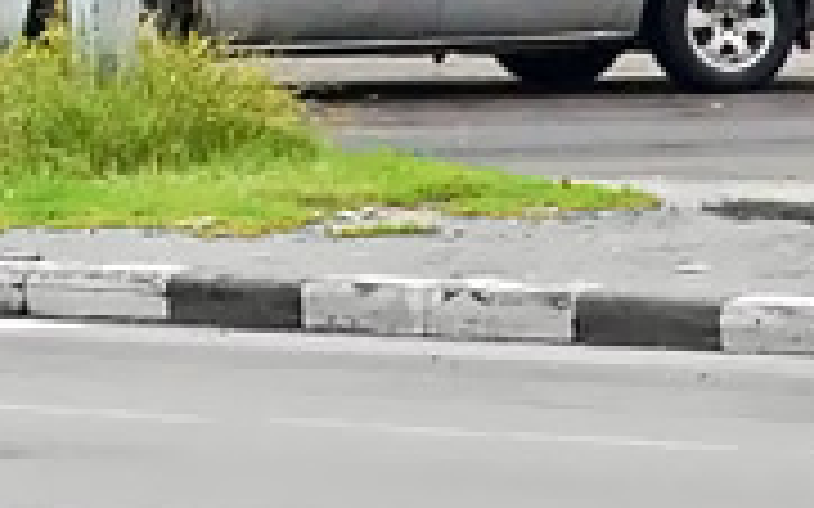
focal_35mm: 758
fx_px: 16819
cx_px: -1673
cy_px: -724
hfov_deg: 2.7
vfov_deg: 1.7
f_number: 7.1
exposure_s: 1/640
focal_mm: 75
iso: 800
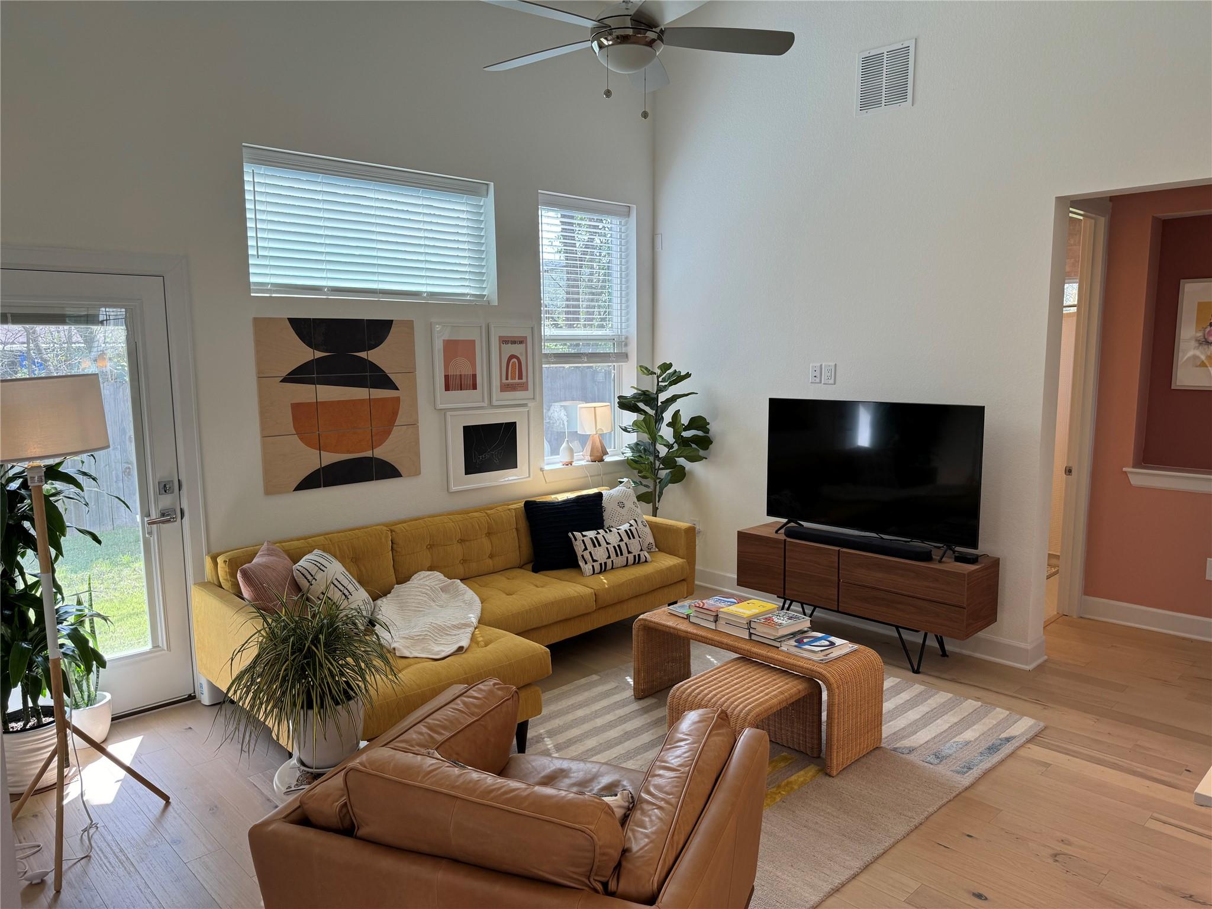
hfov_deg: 71.6
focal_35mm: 24
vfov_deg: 56.8
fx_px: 840
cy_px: 454
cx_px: 606
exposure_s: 1/197
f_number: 1.78
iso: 64
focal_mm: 6.86
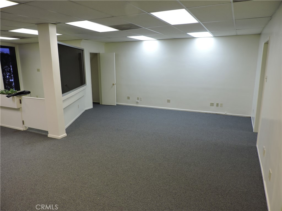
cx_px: 141
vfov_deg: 56.8
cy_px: 106
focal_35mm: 24
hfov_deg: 71.6
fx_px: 196
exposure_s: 1/30
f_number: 3
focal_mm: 4.3
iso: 125
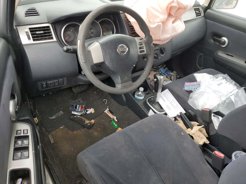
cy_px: 92
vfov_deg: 53.1
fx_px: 185
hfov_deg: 67.3
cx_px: 123
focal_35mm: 26
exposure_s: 1/238
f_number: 1.5
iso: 50
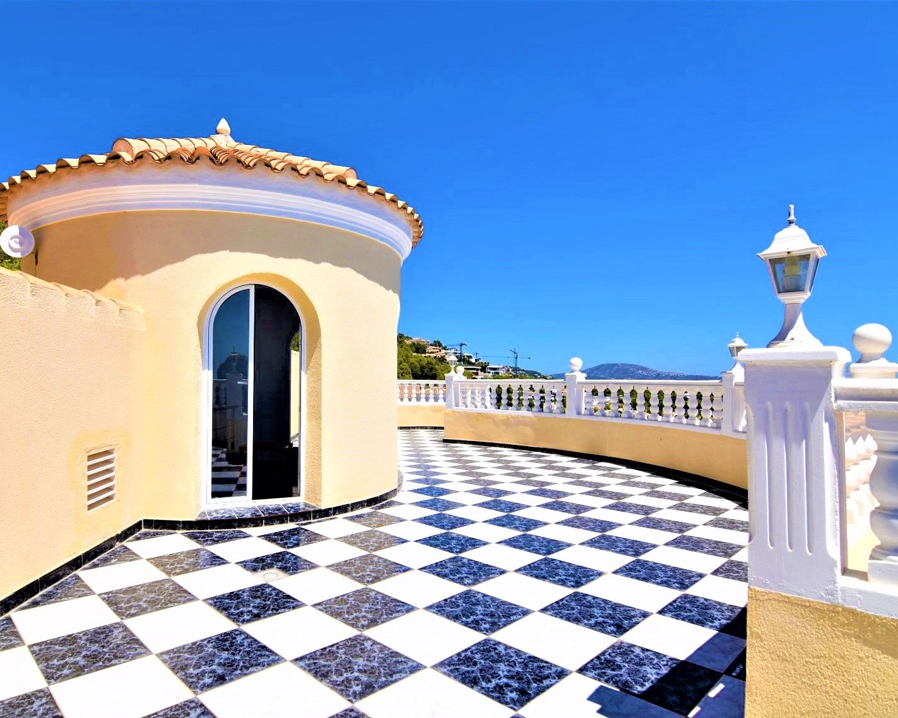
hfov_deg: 80.3
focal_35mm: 20
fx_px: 521
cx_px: 345
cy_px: 375
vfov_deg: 69.1
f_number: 5.6
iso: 100
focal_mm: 11
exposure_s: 1/800
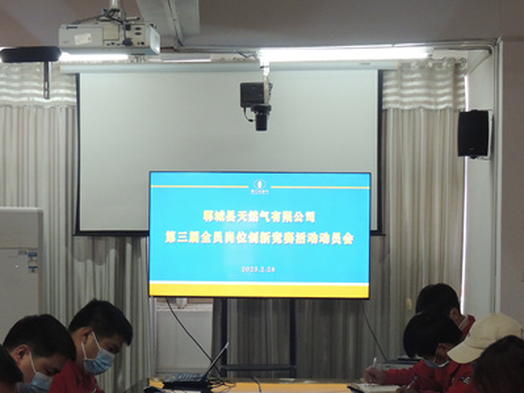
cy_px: 286
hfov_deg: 27.7
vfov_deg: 20.9
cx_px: 219
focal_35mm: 70
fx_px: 1059
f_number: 3.4
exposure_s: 1/40
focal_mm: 7.6
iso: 400
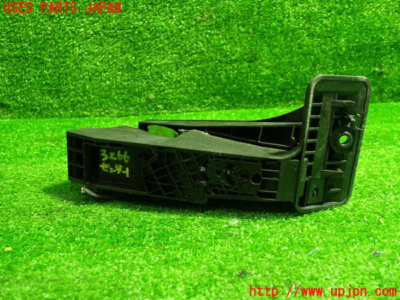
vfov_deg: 46.8
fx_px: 347
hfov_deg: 60.0
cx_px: 200
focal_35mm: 30
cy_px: 150
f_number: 2.3
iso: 640
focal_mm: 5.4
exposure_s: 1/30
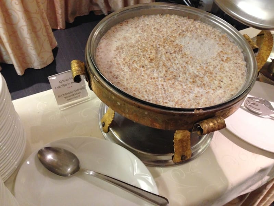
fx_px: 261
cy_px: 103
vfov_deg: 42.9
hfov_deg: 55.4
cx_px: 137
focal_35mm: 33
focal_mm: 4.12
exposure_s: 1/20
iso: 320
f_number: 2.4
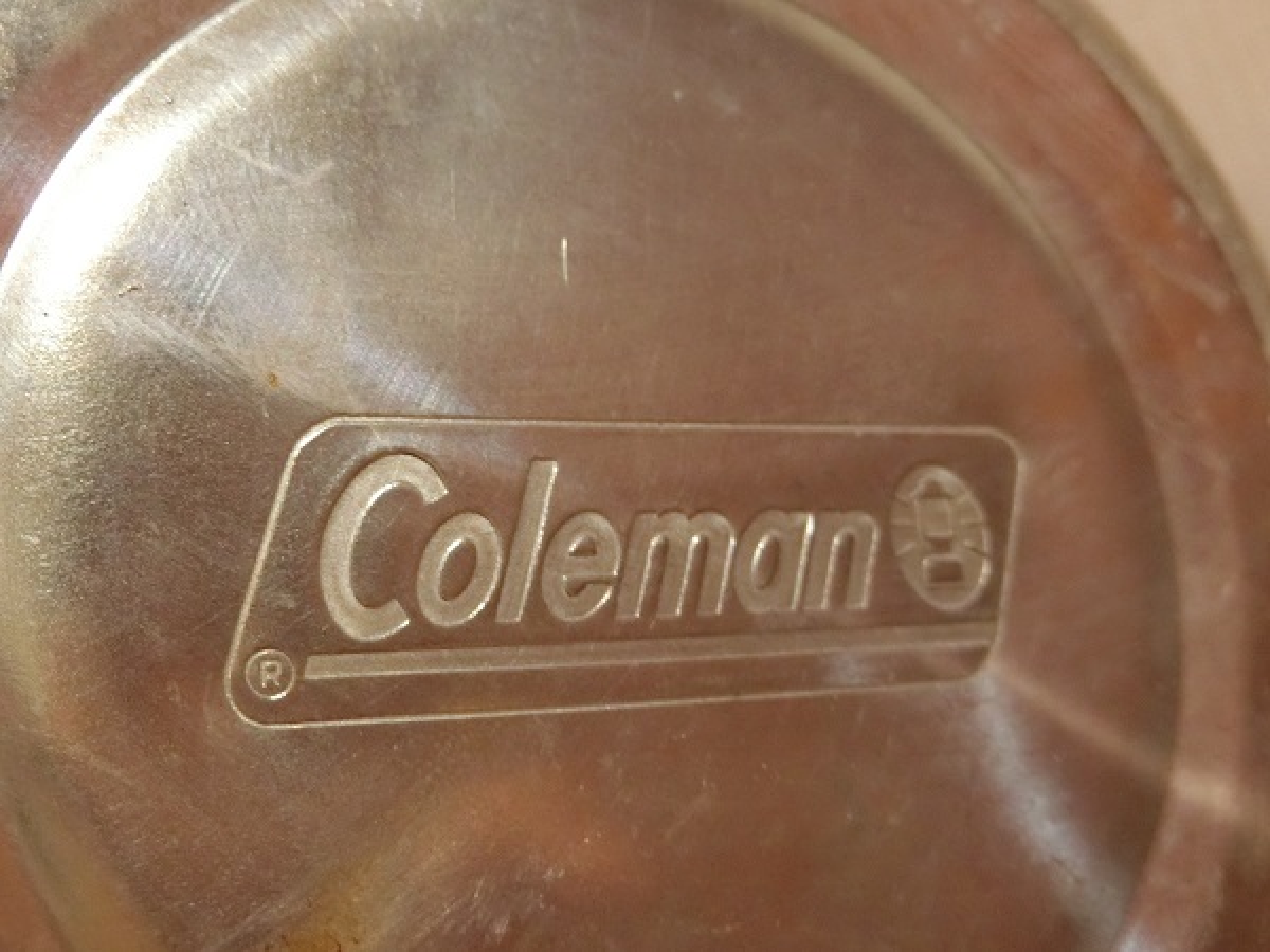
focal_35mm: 45
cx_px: 635
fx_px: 1651
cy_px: 476
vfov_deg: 32.2
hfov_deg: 42.1
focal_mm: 8
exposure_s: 1/40
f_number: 4.4
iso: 800
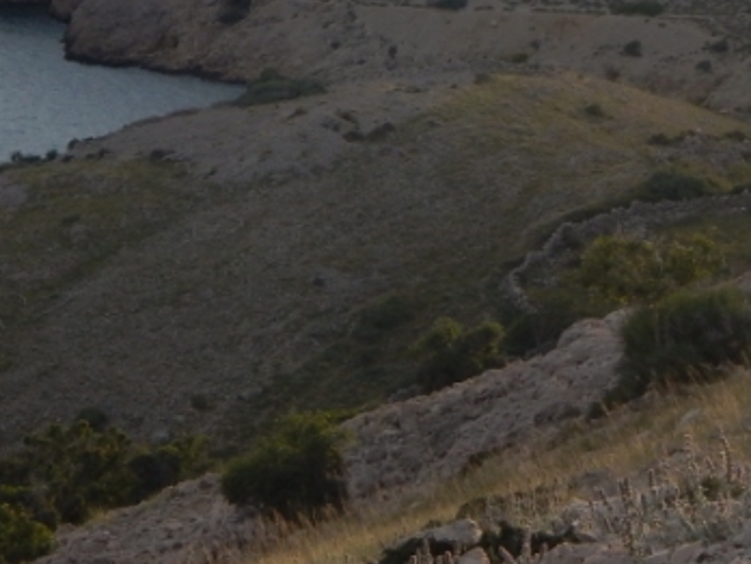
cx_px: 278
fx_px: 4404
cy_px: -67
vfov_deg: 7.3
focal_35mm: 203
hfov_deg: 9.7
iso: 125
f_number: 4.1
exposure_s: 1/640
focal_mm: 12.3
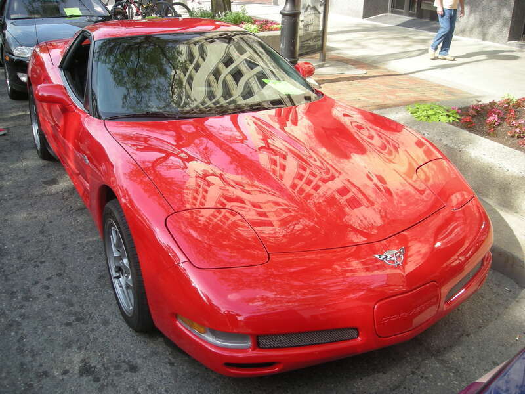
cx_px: 262
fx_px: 531
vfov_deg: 40.7
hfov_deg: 52.6
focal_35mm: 35
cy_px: 197
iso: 50
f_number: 2.8
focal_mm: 5.7
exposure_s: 1/175
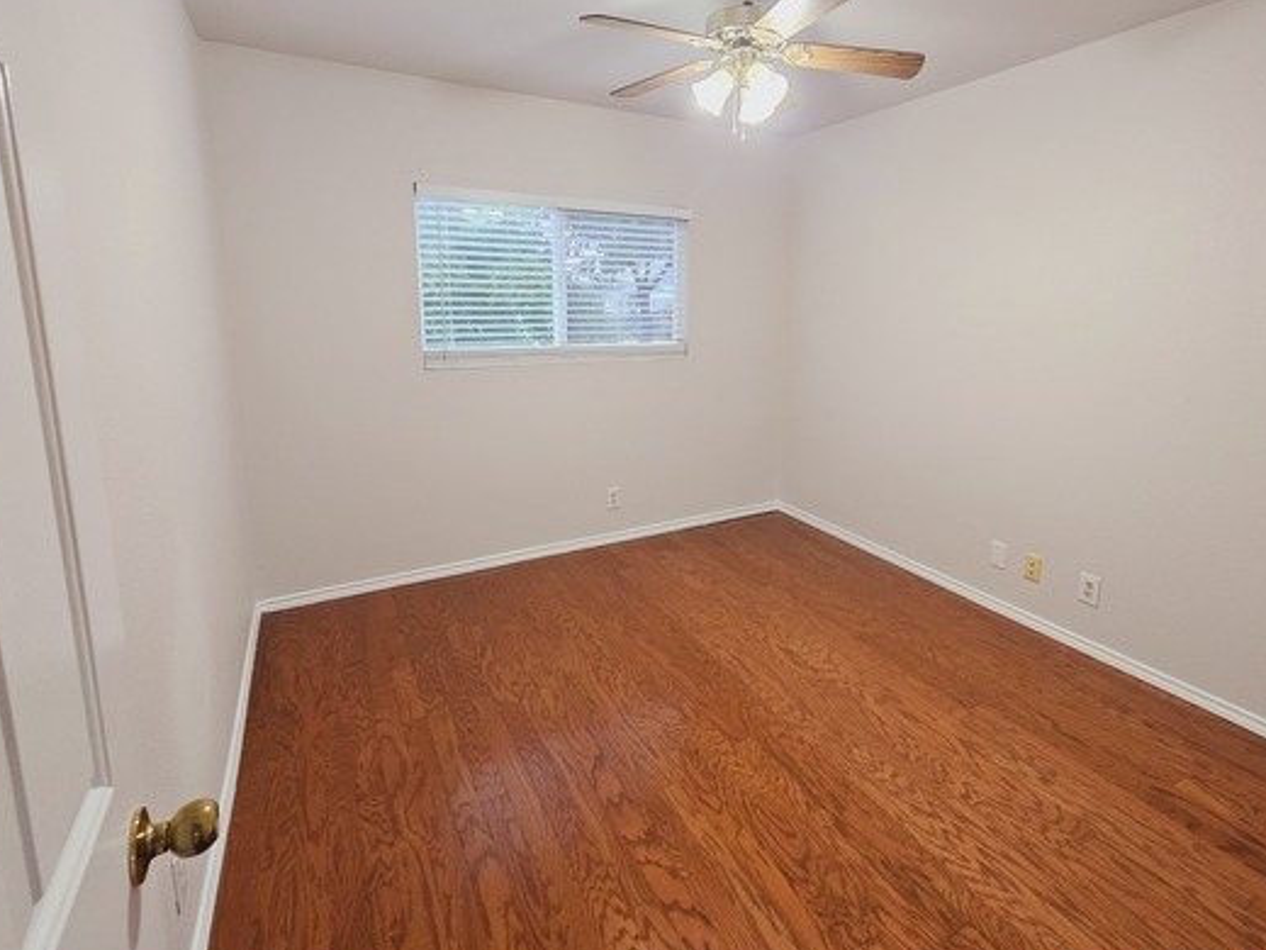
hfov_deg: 94.1
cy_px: 402
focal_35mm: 16
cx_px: 704
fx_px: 585
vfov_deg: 77.6
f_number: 2.2
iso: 250
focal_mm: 2.2
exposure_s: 1/60
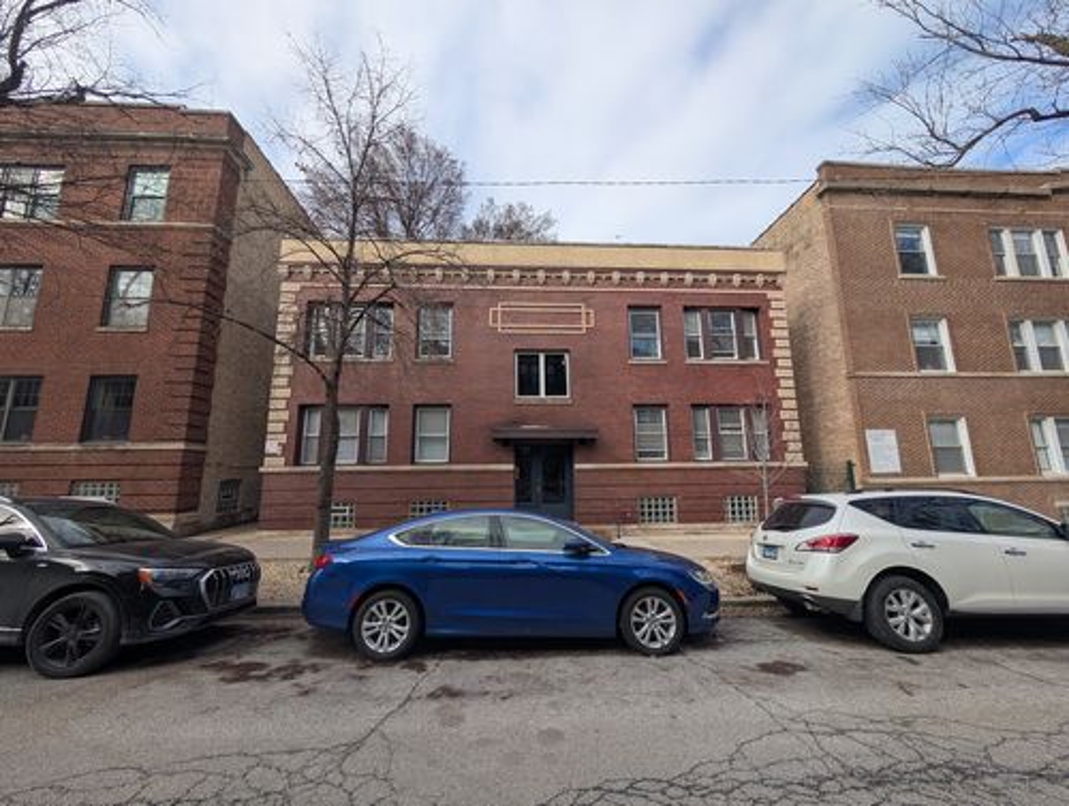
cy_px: 403
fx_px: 371
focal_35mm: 12
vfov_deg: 94.7
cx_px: 534
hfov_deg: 110.4
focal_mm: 2.02
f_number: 1.7
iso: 53
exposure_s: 1/1887
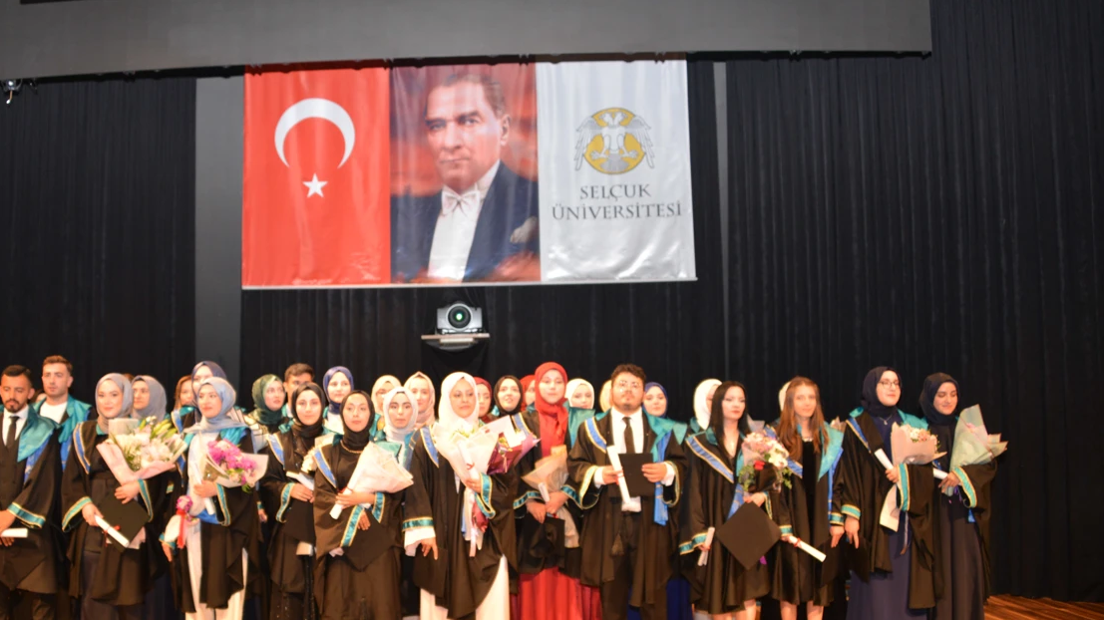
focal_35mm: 35
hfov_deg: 56.3
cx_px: 449
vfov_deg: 33.6
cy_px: 381
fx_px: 1024
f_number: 4
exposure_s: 1/60
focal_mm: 28
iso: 800
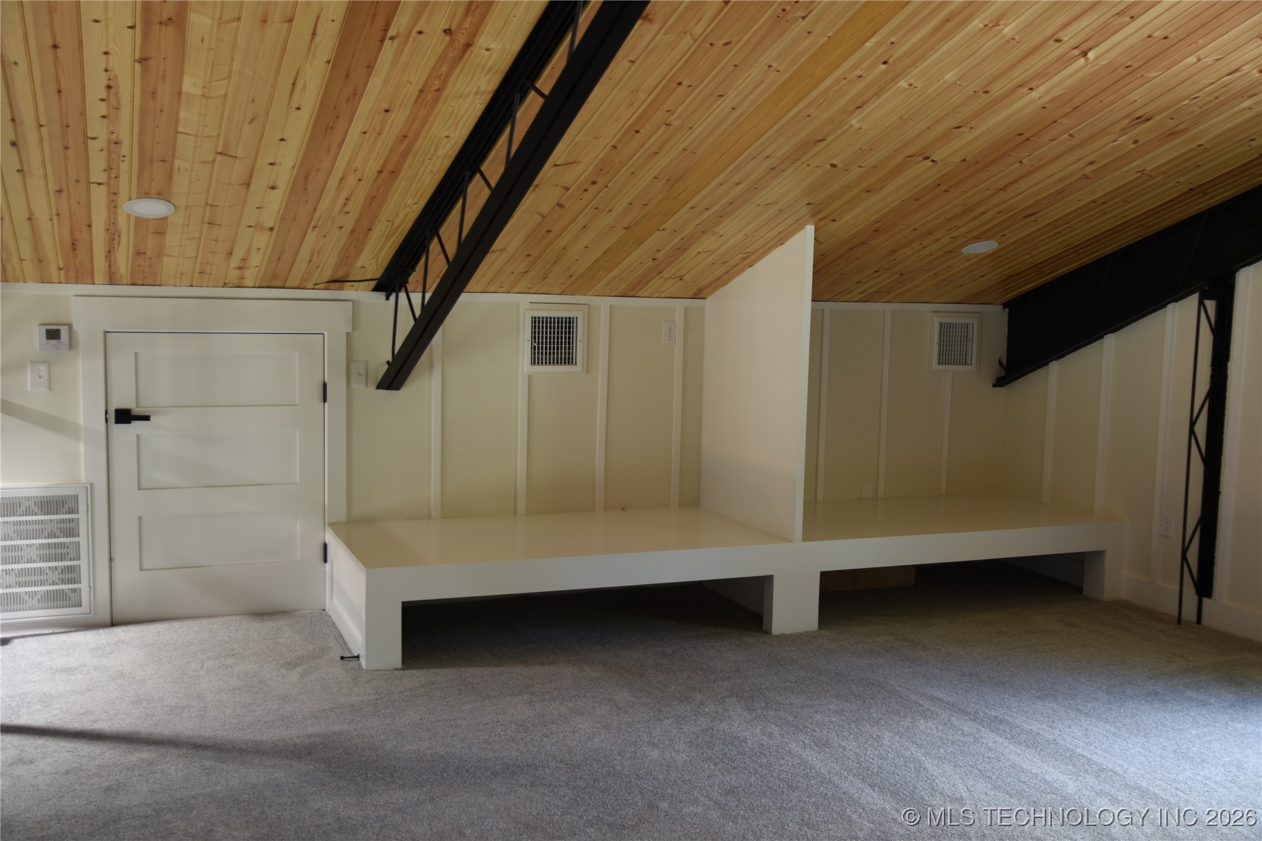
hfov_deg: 53.1
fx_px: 1262
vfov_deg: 36.9
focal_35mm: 36
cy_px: 420
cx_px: 631
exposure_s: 1/25
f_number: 3.2
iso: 100
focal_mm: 24
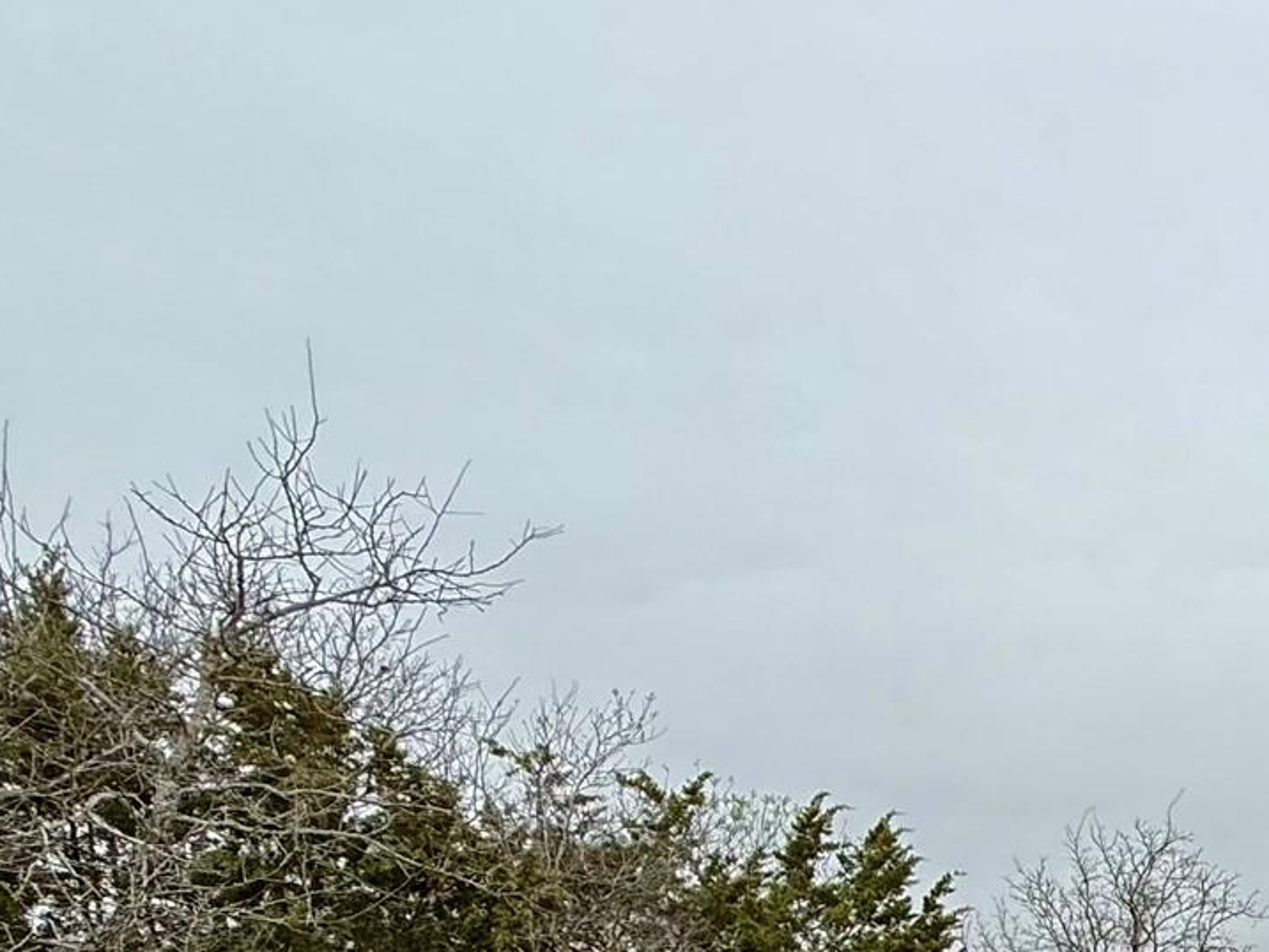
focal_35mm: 40
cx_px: 1605
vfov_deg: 30.1
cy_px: 1170
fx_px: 1467
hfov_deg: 34.7
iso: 50
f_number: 2.2
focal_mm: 2.22
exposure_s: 1/433
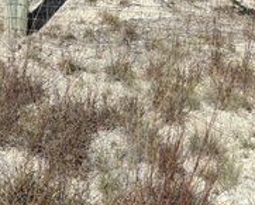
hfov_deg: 21.7
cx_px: -32
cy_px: -129
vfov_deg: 16.4
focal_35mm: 83
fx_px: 627
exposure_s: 1/5714
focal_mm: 6.76
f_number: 1.78
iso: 80
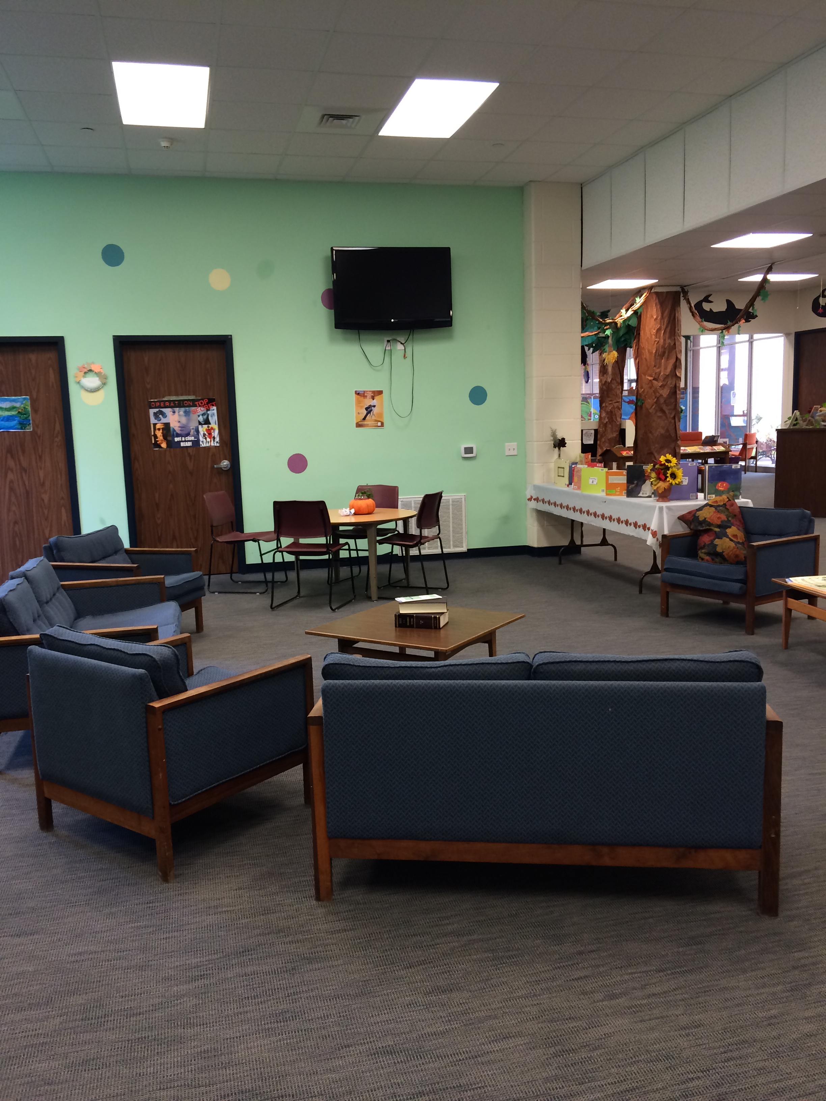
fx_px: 954
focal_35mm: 30
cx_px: 413
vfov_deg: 60.0
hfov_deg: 46.8
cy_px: 550
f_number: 2.2
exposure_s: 1/30
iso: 80
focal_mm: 4.12
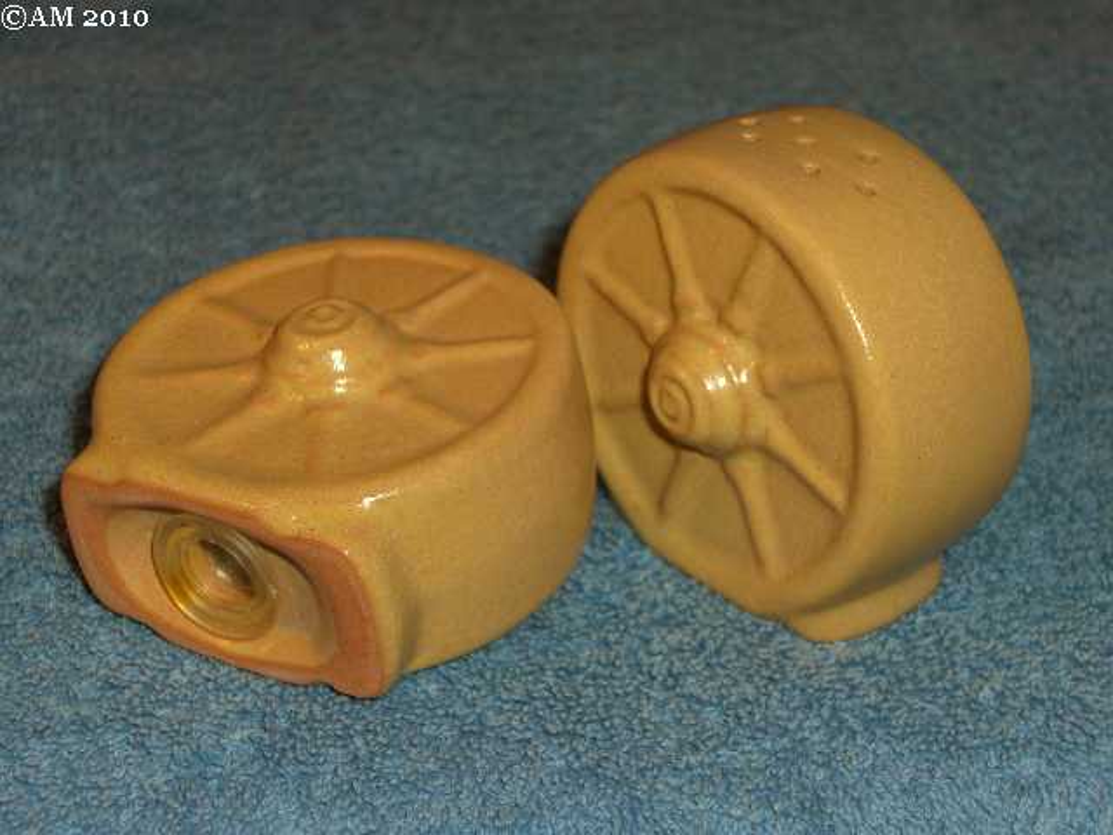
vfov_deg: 18.9
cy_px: 418
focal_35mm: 78
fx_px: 2508
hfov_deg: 25.0
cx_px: 556
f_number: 4.3
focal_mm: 16.3
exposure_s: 1/60
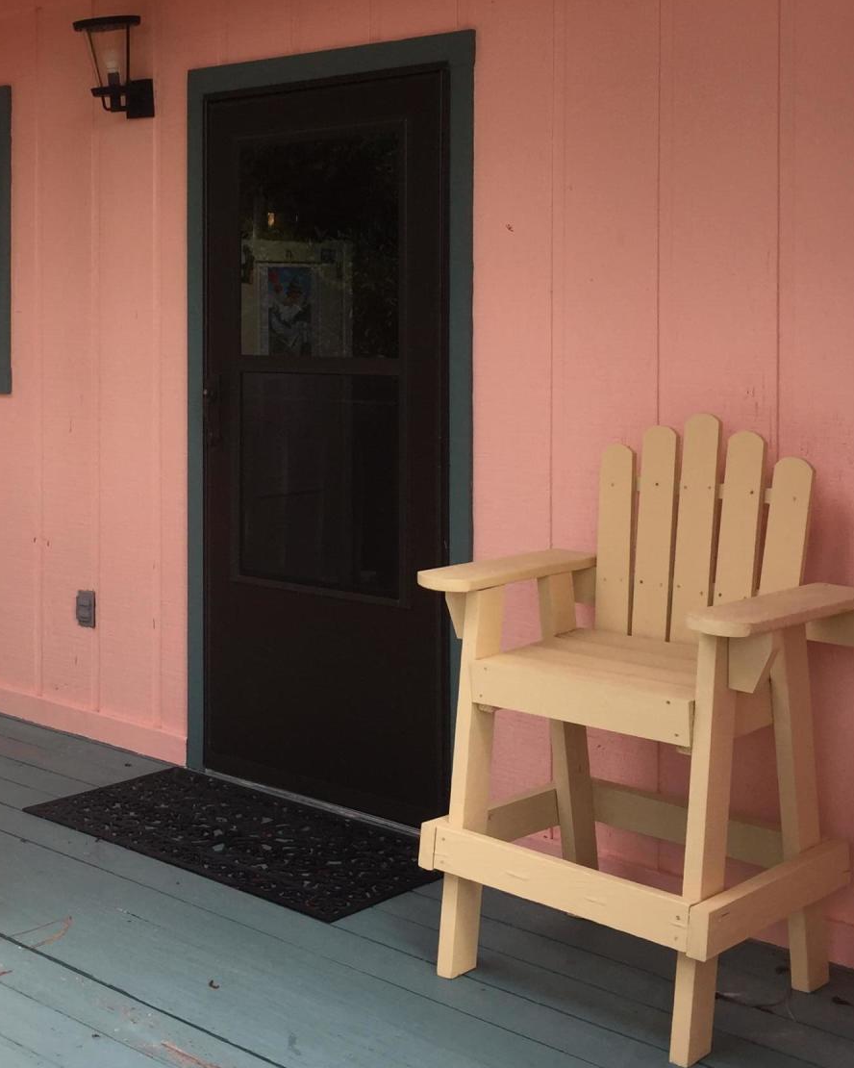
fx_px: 1611
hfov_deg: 29.4
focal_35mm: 51
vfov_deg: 36.2
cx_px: 266
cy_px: 337
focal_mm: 4.15
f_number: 2.2
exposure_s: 1/380
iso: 32
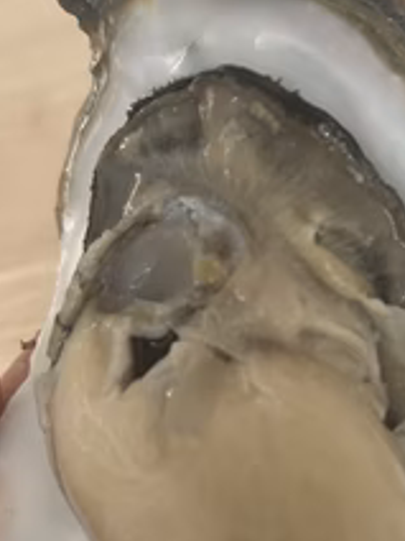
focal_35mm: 49
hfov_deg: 29.2
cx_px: 301
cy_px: 322
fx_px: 764
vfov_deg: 38.8
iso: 320
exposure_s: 1/60
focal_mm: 5.7
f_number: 1.5
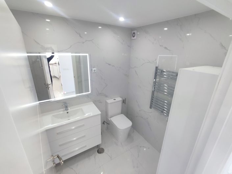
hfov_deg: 94.5
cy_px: 87
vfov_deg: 78.1
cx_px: 116
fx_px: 107
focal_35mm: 16
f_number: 2.2
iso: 162
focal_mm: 1.65
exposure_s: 1/50
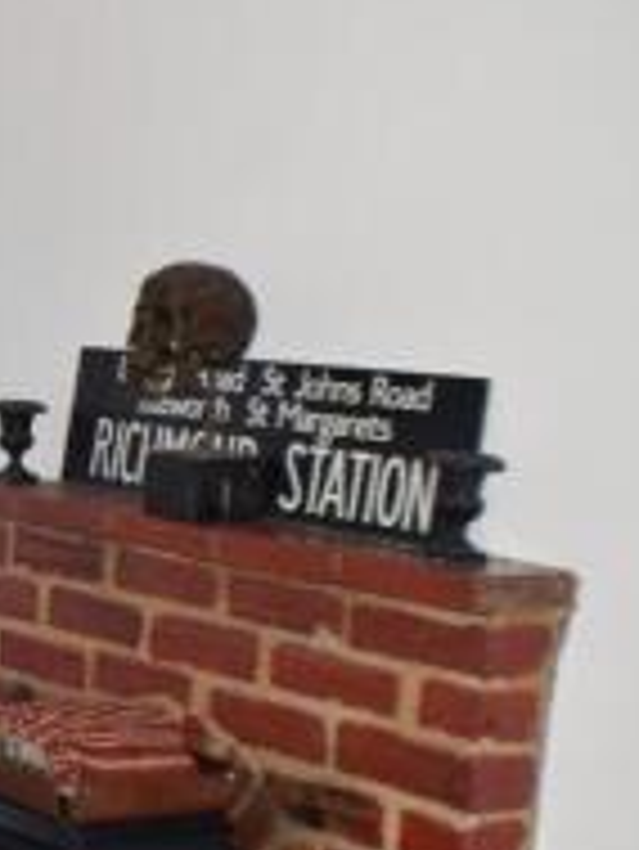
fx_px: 2587
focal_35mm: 105
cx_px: -387
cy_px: 515
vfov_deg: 18.7
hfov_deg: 13.1
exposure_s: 1/50
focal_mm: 29
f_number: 7.1
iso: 125
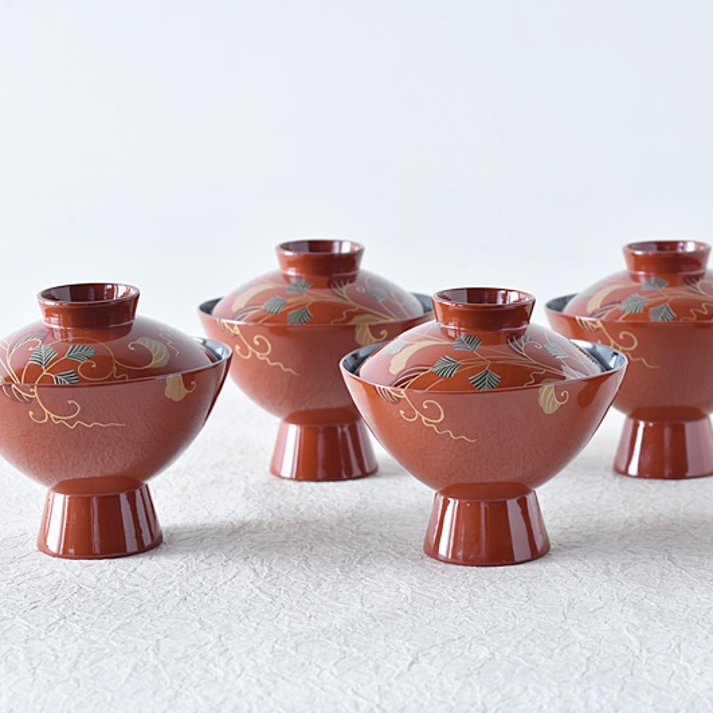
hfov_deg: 16.4
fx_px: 2462
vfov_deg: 16.5
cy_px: 356
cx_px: 479
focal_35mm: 106
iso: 400
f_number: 5.6
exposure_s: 1/8
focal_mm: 55
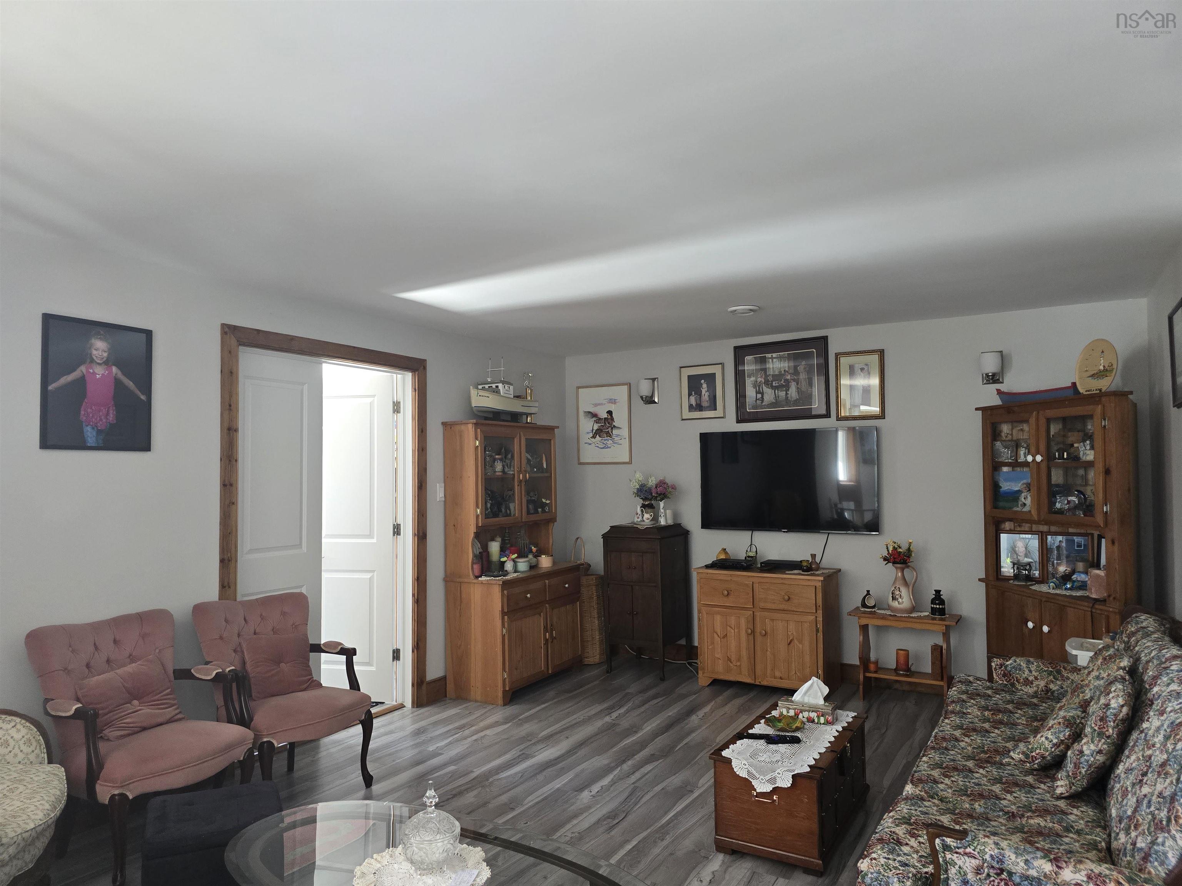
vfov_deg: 58.9
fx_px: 785
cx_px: 591
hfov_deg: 73.9
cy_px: 443
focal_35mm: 23
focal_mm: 6.3
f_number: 1.7
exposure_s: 1/120
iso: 500
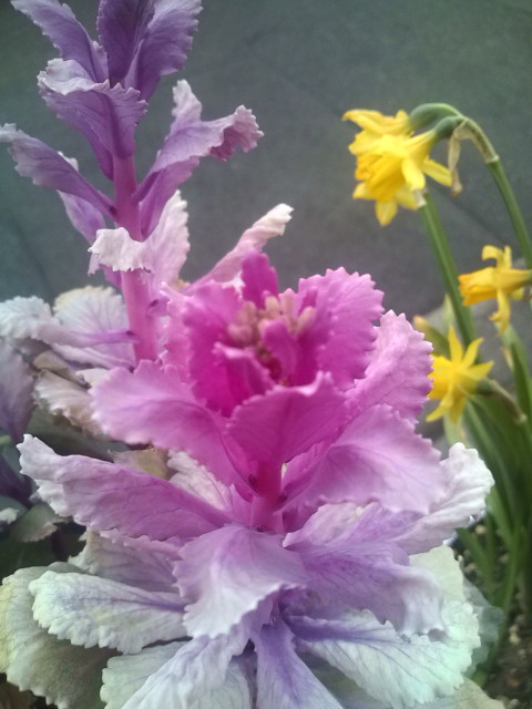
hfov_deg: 44.2
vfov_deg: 56.8
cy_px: 354
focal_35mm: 32
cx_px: 266
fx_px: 656
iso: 64
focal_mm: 3.3
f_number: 2.8
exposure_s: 1/50
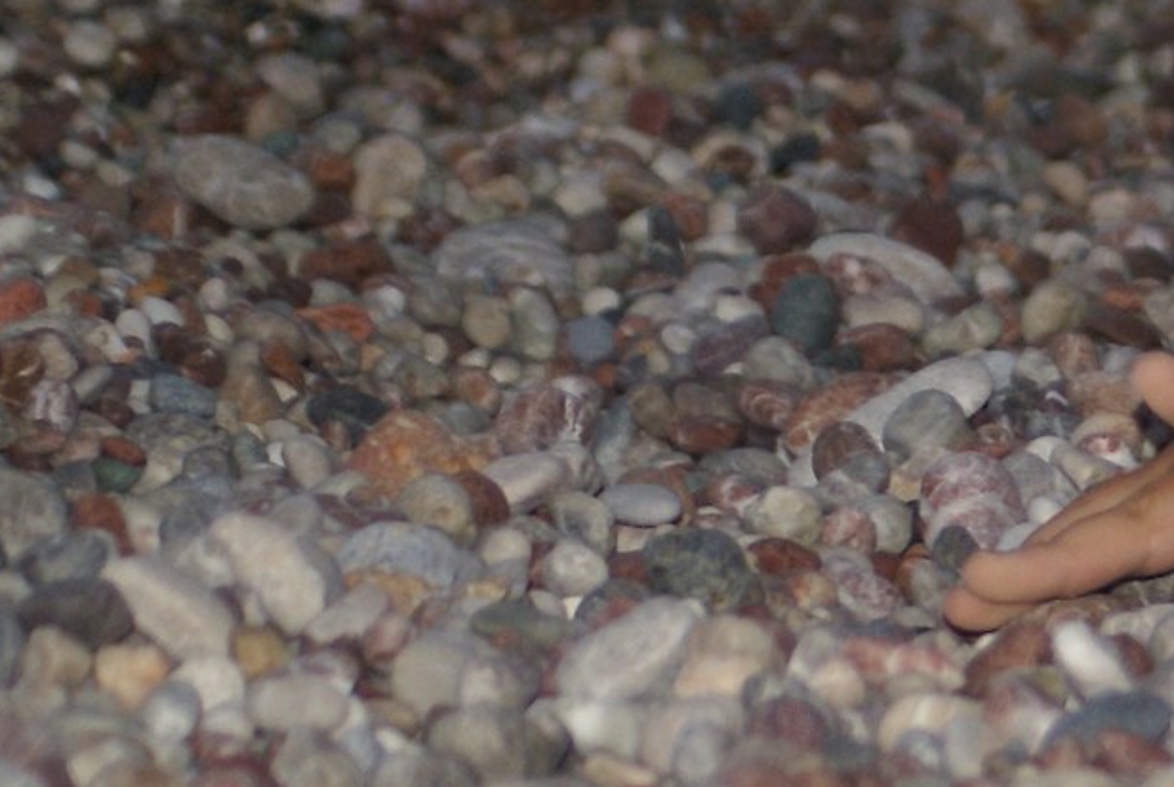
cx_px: 1999
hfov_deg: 6.9
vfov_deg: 4.7
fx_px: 9538
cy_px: -212
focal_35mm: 292
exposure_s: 1/80
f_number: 4
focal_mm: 50
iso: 200
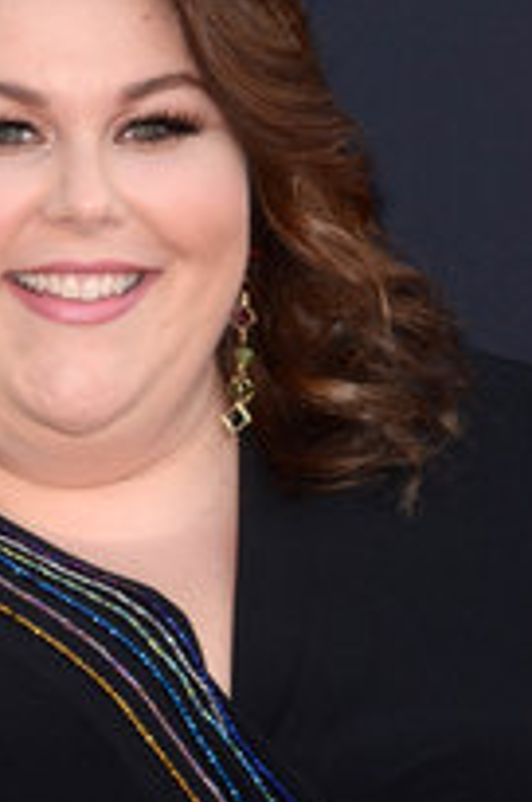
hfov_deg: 3.9
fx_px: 7806
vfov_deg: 5.9
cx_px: 37
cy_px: 360
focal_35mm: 351
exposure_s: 1/250
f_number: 9
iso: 400
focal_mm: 120
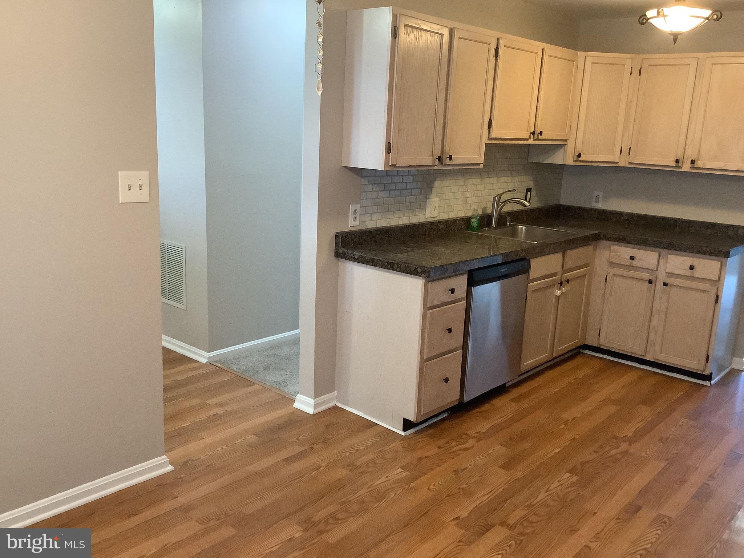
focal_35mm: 31
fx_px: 666
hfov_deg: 58.4
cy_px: 279
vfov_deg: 45.4
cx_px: 372
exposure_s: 1/60
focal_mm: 3.3
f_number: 2.4
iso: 400
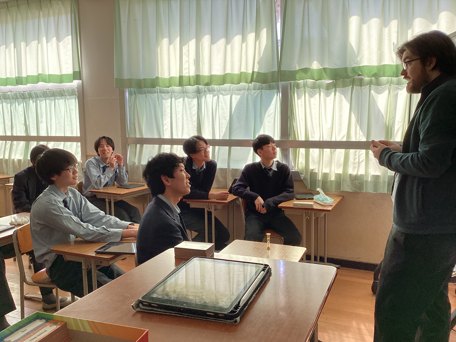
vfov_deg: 45.4
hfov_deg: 58.4
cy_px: 171
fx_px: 408
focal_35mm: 31
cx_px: 228
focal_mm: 3.3
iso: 25
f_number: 2.4
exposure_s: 1/121
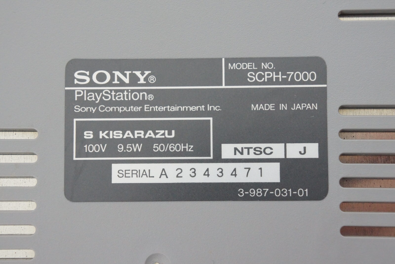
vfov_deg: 16.9
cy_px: 132
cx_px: 198
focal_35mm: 81
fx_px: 889
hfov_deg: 25.1
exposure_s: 1/80
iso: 3200
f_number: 8
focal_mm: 54
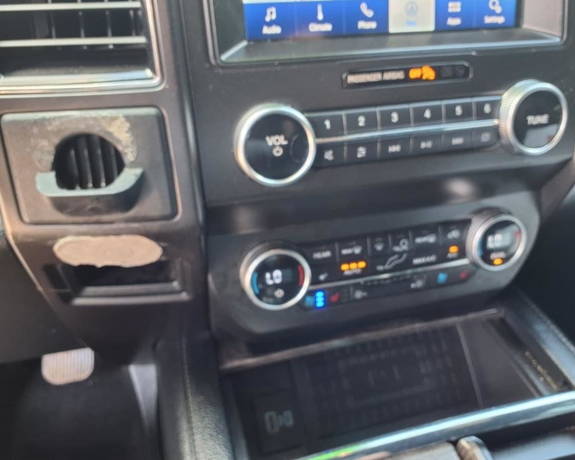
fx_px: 493
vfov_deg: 49.9
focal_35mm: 29
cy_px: 229
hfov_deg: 60.4
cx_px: 308
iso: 125
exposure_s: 1/40
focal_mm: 3.58
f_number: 1.9
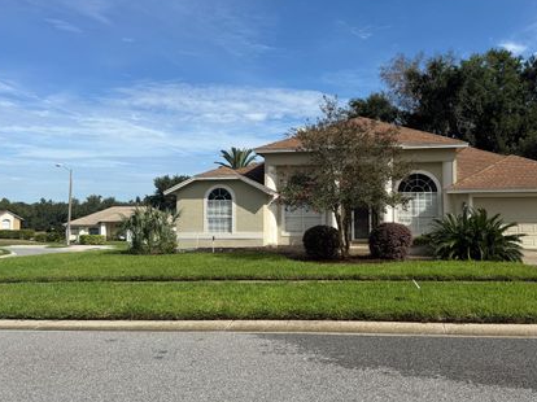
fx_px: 450
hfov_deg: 61.4
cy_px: 187
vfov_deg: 48.2
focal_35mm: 29
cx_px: 310
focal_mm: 6.76
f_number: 1.78
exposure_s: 1/5319
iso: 80
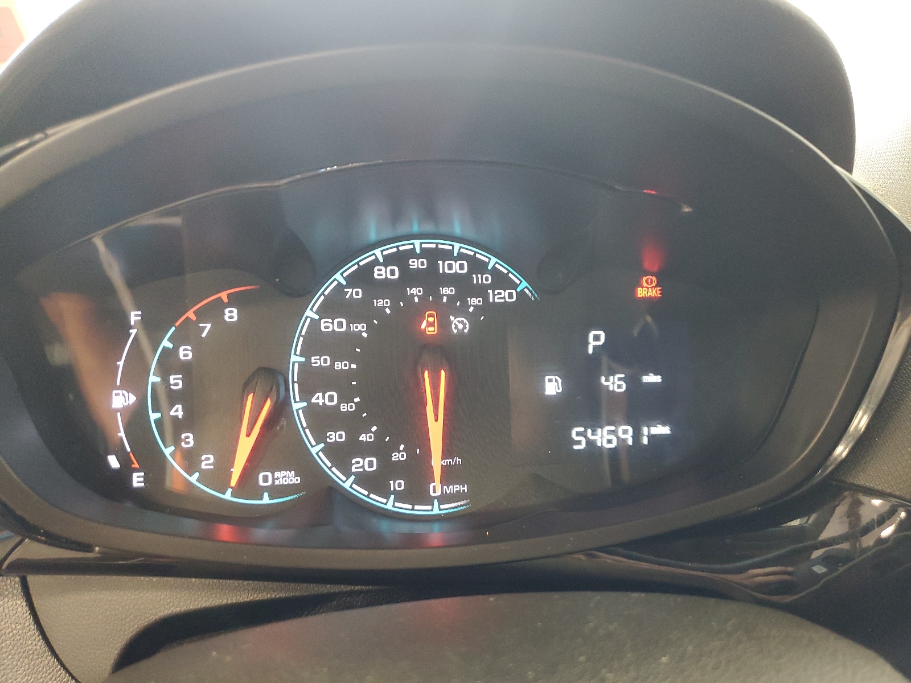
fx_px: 684
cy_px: 342
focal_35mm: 26
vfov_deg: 53.1
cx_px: 456
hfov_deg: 67.3
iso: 289
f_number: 1.5
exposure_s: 1/40
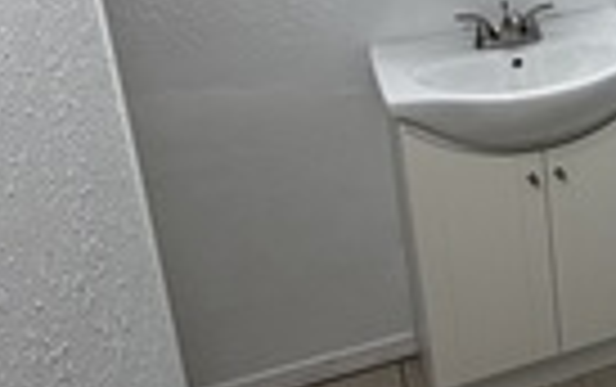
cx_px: 688
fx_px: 874
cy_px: 22
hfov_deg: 33.5
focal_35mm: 52
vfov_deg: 24.1
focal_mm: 2.22
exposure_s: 1/120
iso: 100
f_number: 2.2
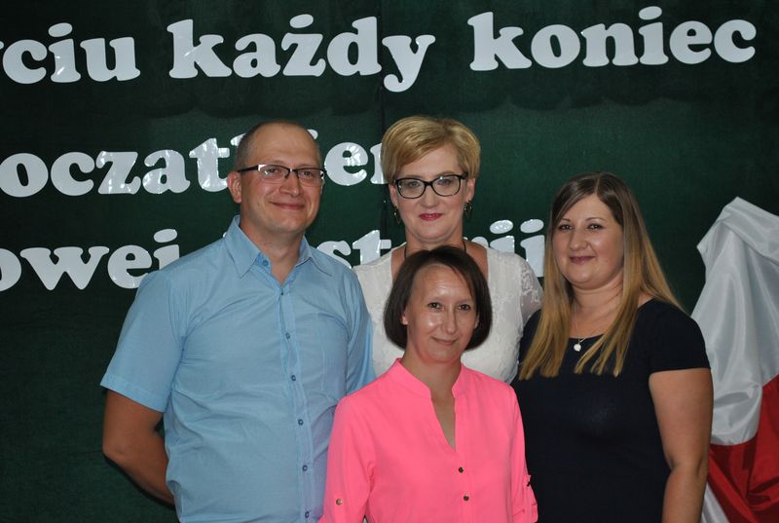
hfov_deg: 29.2
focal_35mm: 69
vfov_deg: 19.8
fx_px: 1496
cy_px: 262
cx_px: 390
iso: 200
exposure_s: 1/60
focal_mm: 46
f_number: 5.3
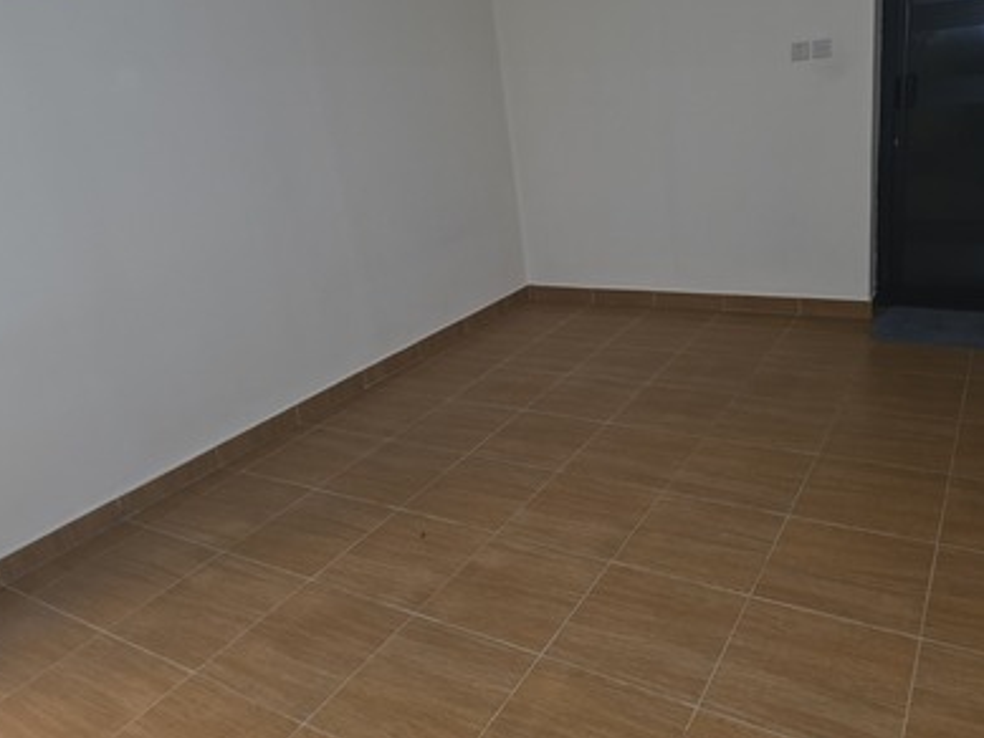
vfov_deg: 51.2
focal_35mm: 27
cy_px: 322
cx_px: 540
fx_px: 768
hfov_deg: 65.2
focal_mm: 6.3
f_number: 1.7
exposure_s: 1/12
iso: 200
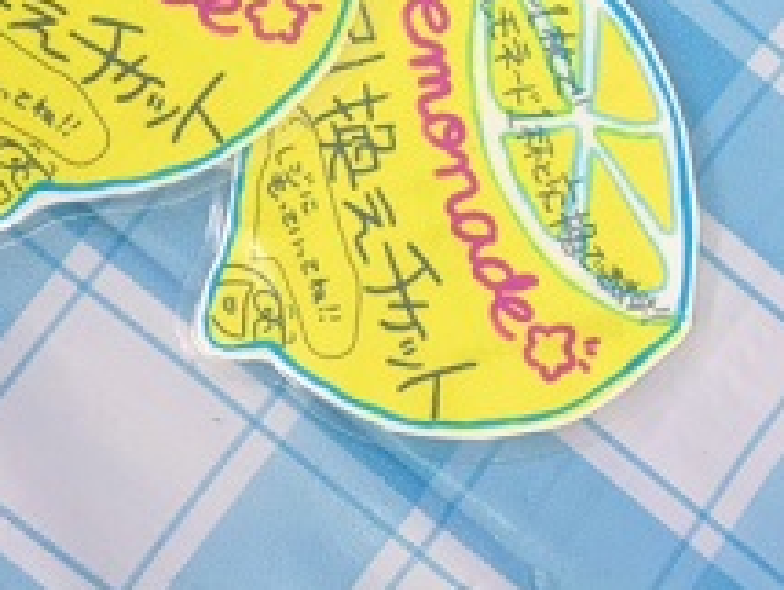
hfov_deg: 36.7
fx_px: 1179
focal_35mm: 52
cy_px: 70
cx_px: 319
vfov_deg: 27.2
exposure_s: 1/30
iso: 40
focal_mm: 4.15
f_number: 2.2
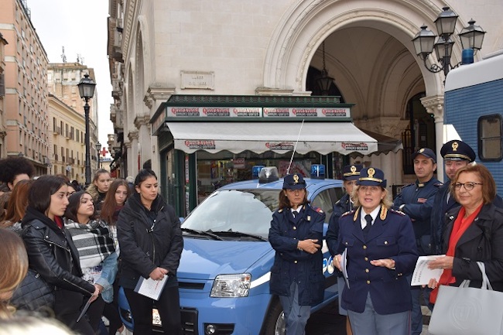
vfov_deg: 34.2
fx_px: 545
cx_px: 252
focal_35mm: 39
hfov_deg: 49.6
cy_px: 168
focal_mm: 26
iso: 180
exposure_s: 1/125
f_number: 5.6
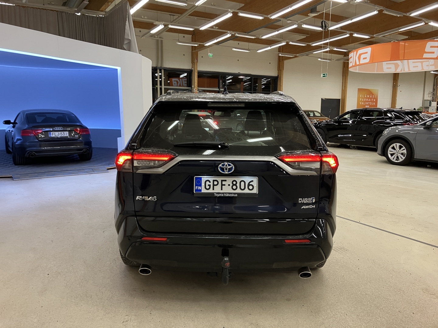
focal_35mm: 28
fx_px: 354
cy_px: 164
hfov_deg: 63.4
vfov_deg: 49.7
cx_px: 219
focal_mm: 3.99
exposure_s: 1/50
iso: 80
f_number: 1.8
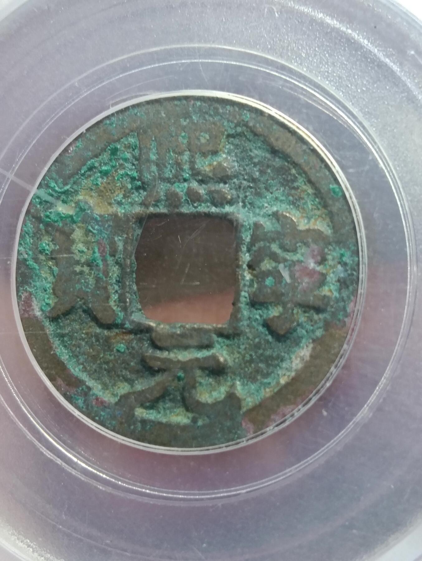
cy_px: 280
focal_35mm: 58
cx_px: 211
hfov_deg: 25.3
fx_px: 941
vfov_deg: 33.2
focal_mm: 3.98
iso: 320
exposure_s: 1/33.3
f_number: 1.8
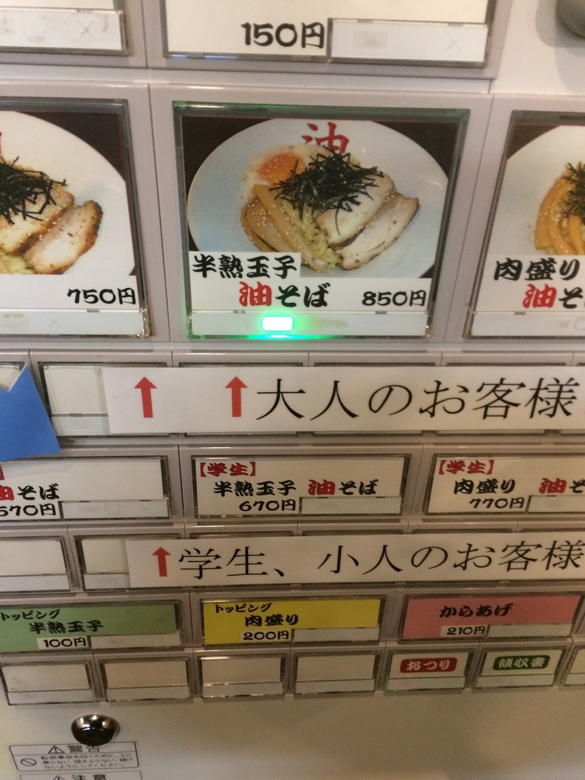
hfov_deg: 48.2
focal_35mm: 29
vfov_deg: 61.7
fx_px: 653
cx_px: 292
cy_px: 390
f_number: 2.2
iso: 200
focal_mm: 4.15
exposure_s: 1/30
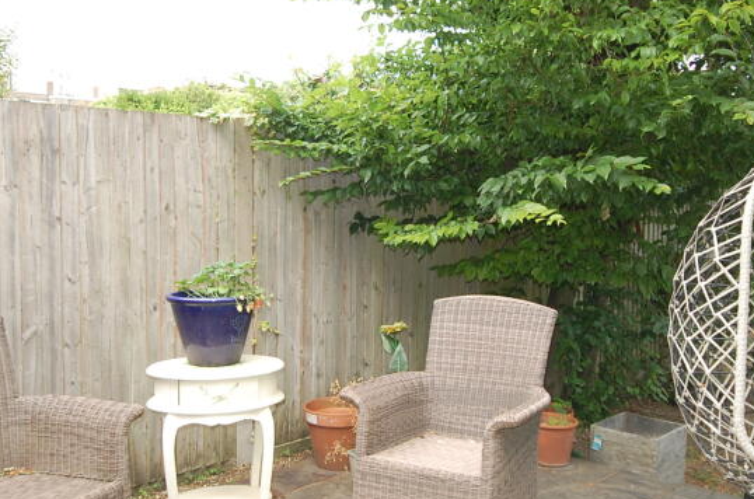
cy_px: 242
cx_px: 415
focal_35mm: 40
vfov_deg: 33.2
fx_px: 836
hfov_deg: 48.5
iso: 400
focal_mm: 14
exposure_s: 1/160
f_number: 4.8
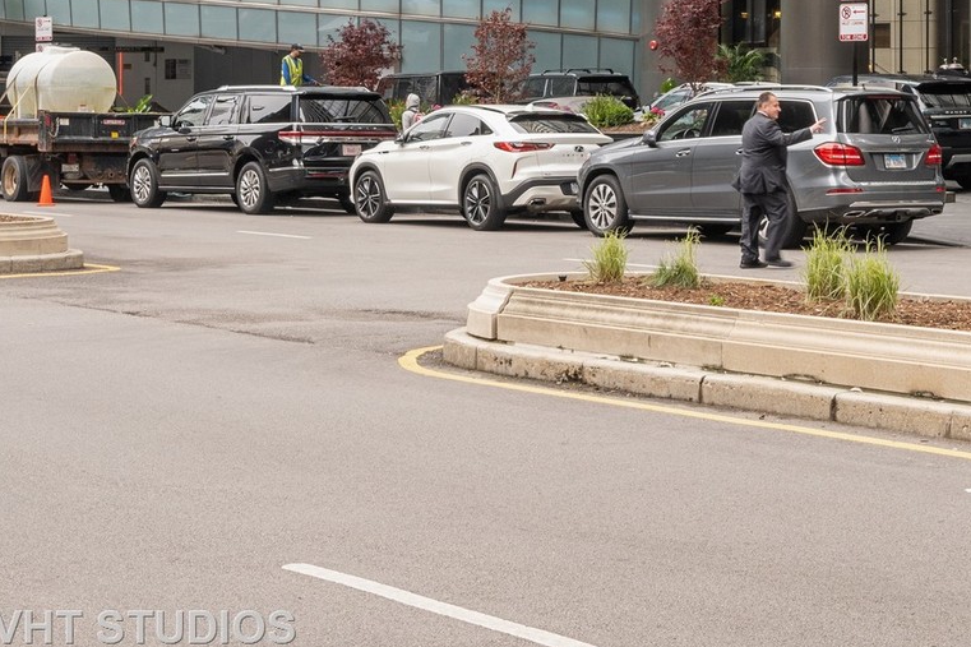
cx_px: 870
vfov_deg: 16.5
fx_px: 2184
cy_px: 8
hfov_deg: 24.4
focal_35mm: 81
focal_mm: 25.5
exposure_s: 1/60
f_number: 9.5
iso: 200
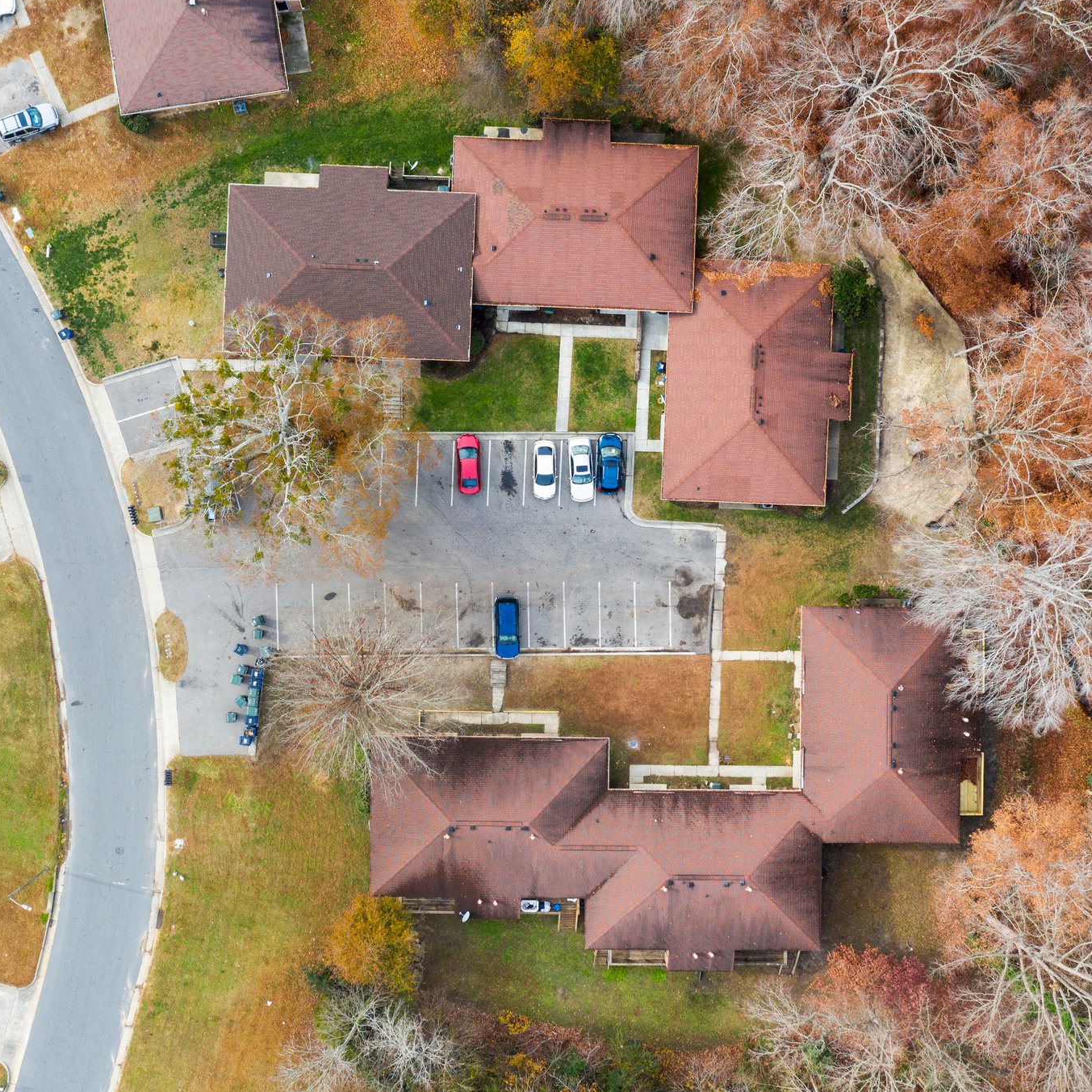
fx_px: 1285
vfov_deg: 46.0
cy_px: 544
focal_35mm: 36
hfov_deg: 46.0
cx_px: 499
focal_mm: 10.26
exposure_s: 1/200
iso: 100
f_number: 4.5
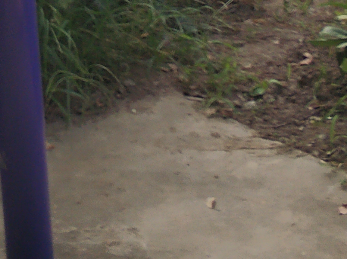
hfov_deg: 16.4
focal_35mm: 117
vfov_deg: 11.5
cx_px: -16
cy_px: -236
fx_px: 1172
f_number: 1.8
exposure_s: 1/2363
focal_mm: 3.82
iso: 314
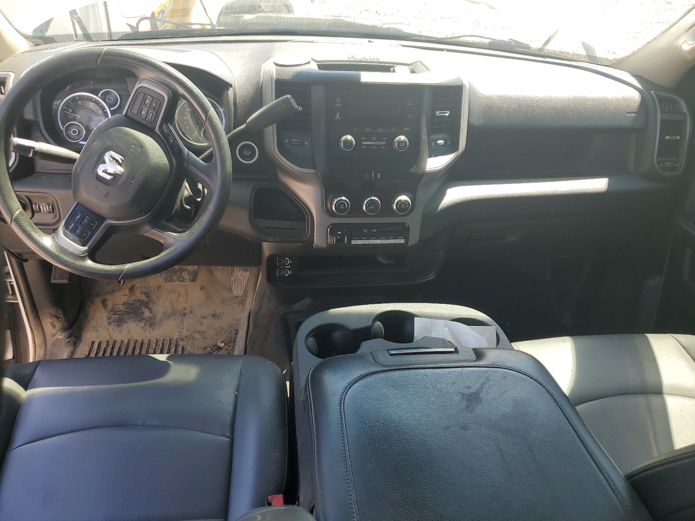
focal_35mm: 26
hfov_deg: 67.3
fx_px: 522
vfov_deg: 53.1
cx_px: 348
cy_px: 260
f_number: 1.5
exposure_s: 1/278
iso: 50
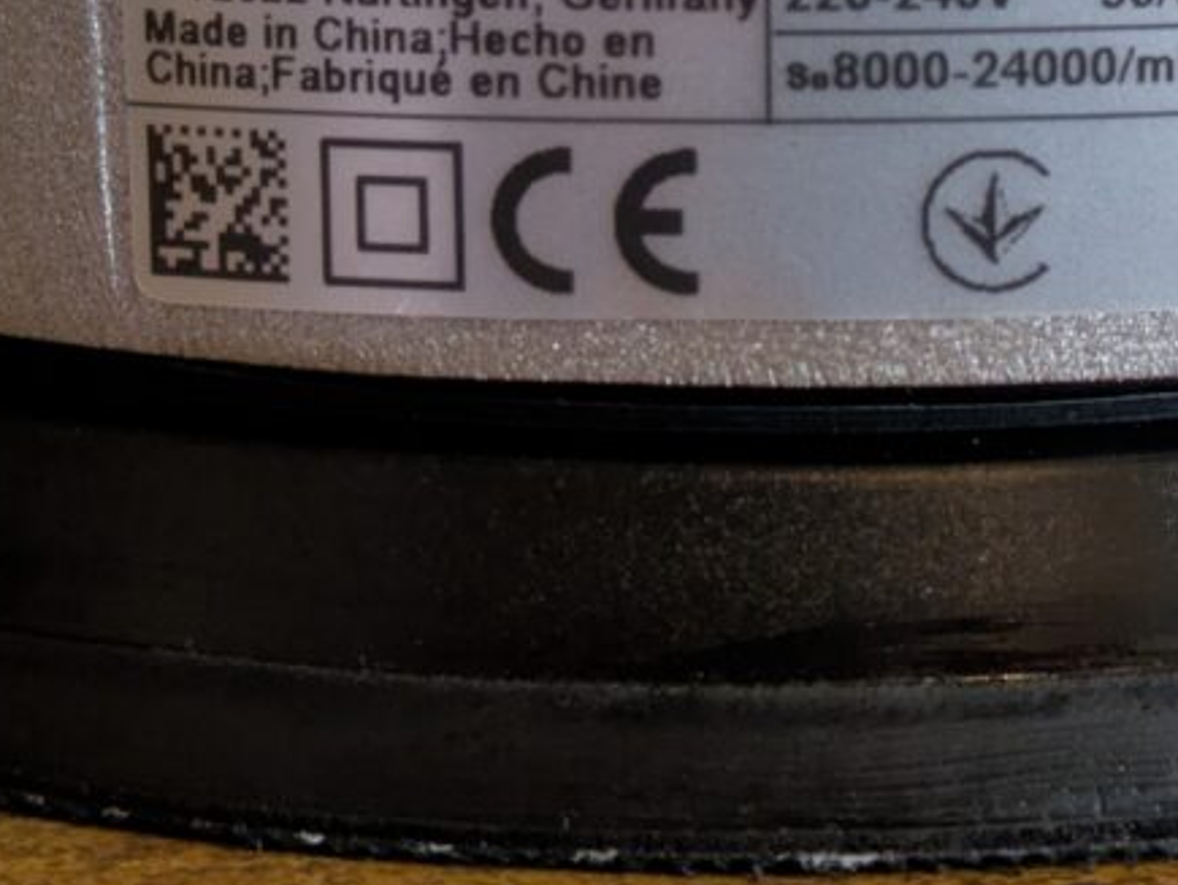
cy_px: 234
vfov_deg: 12.3
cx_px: 877
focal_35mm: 120
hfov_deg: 16.3
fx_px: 4087
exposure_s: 1/25
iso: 265
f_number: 1.89
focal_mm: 5.43
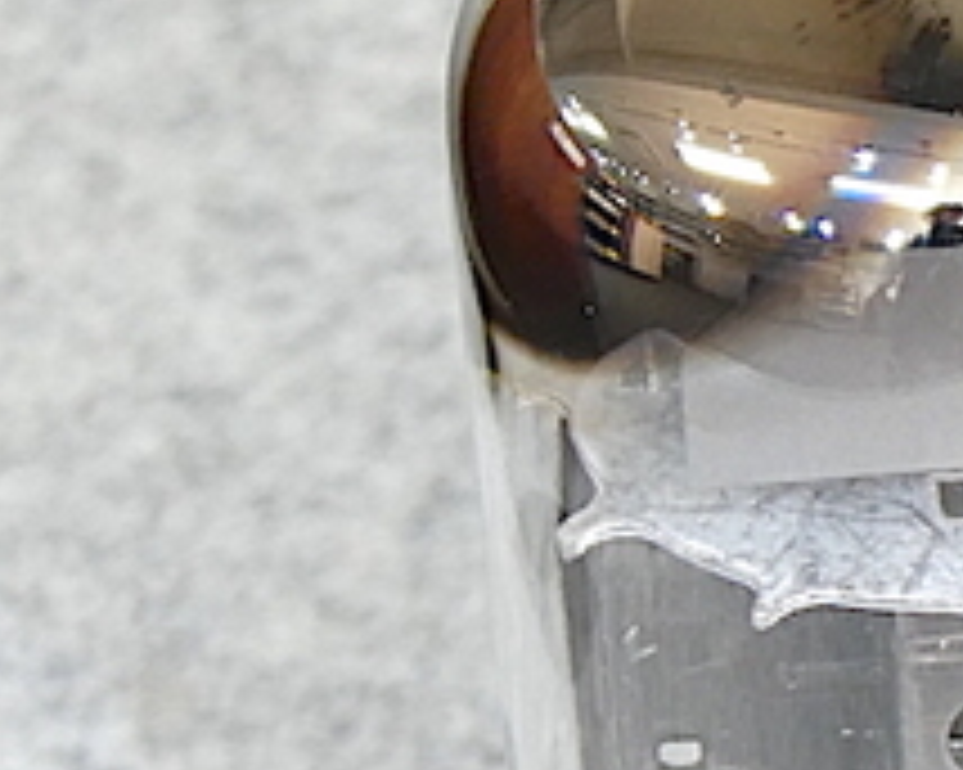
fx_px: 17862
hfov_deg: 3.1
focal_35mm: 627
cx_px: 1386
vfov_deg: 2.5
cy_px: 986
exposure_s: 1/6
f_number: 5.4
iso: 200
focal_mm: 25.6
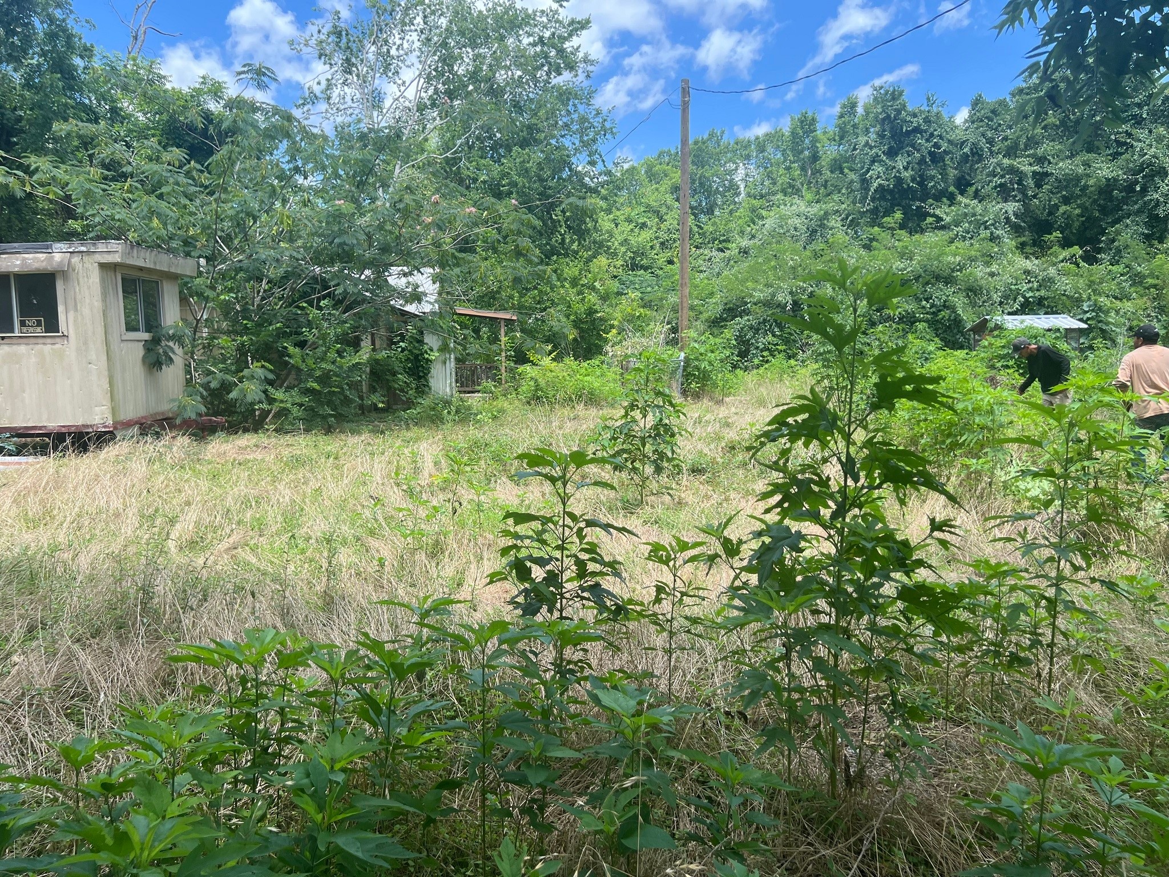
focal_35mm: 26
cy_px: 438
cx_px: 584
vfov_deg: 53.1
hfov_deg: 67.3
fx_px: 878
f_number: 1.5
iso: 50
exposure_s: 1/1089
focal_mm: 5.7
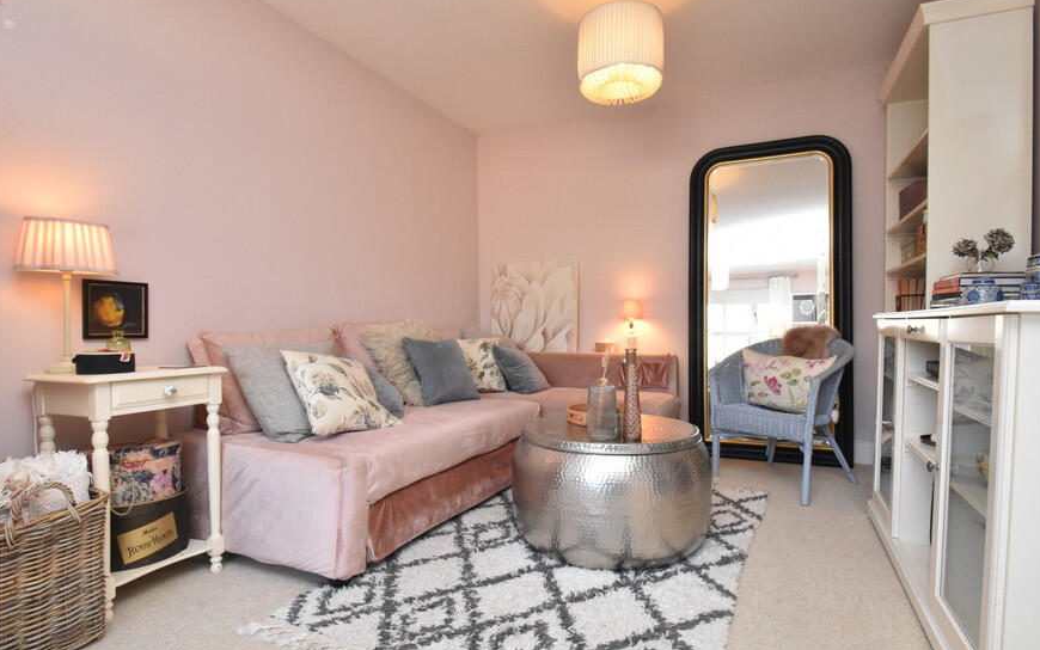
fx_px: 510
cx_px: 547
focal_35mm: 18
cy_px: 316
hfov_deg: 91.0
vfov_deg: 65.0
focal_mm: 10
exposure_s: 1/60
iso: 1600
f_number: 9
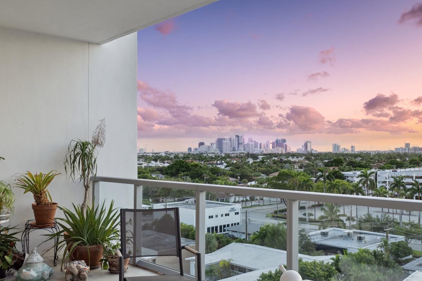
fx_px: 434
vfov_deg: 35.9
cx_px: 208
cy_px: 144
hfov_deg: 51.9
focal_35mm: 37
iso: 250
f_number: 7.1
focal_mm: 24
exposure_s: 1/125
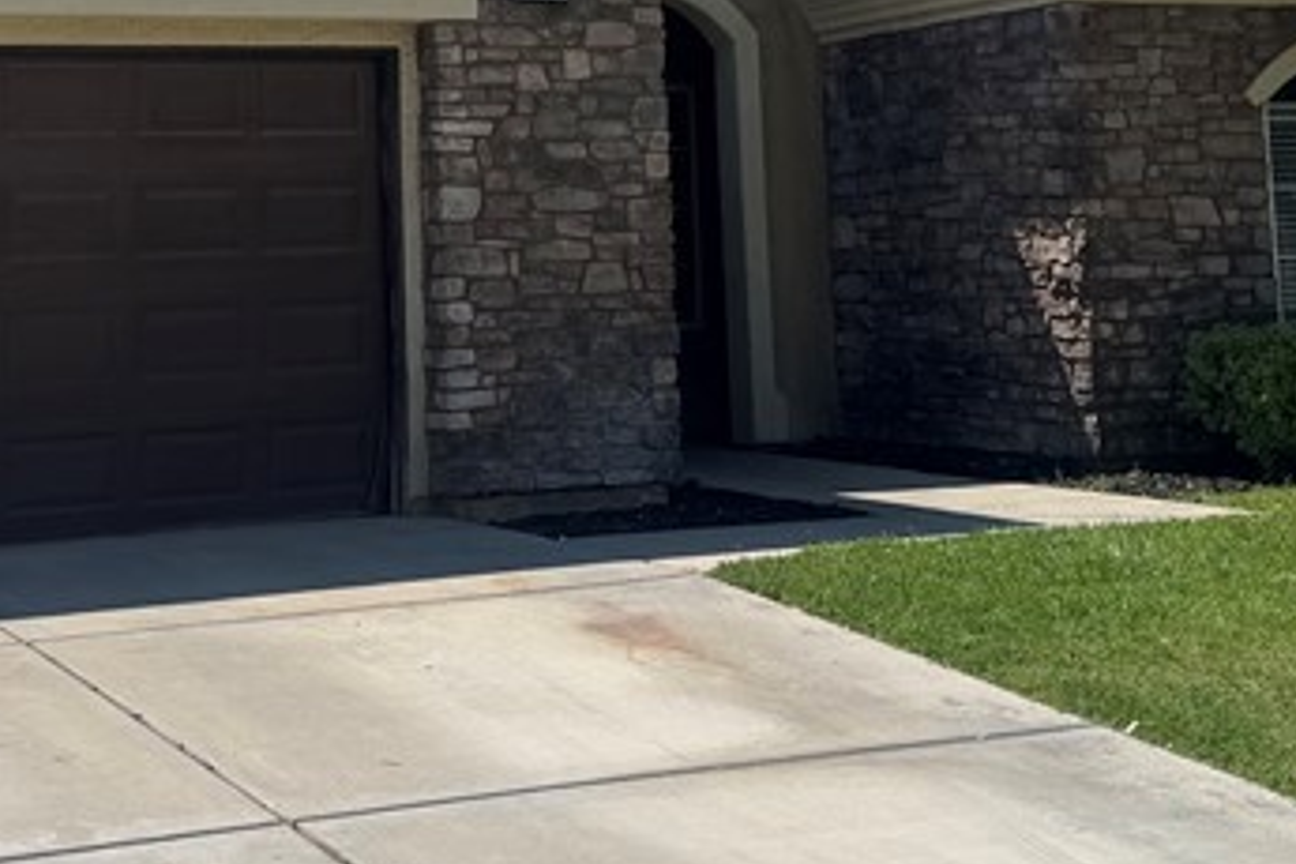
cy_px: -71
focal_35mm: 74
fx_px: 2664
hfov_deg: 27.3
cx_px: 507
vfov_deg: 17.8
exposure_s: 1/6410
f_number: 1.78
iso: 80
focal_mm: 6.76
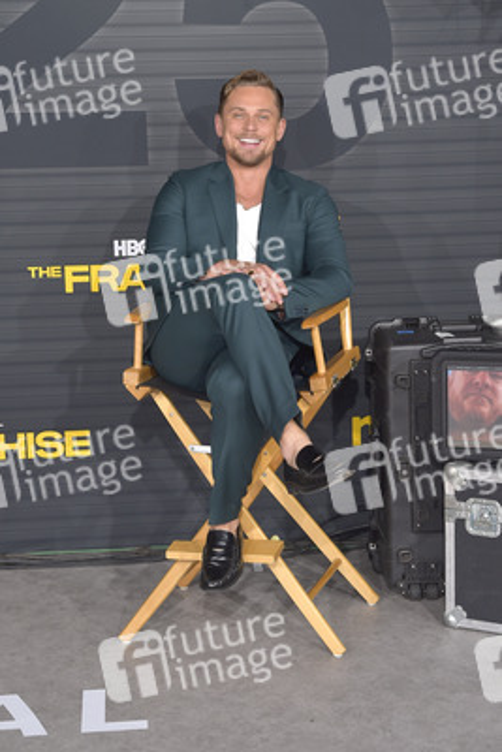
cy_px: 376
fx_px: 1212
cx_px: 251
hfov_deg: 23.4
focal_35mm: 58
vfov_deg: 34.5
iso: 320
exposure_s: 1/250
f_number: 6.3
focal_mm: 58
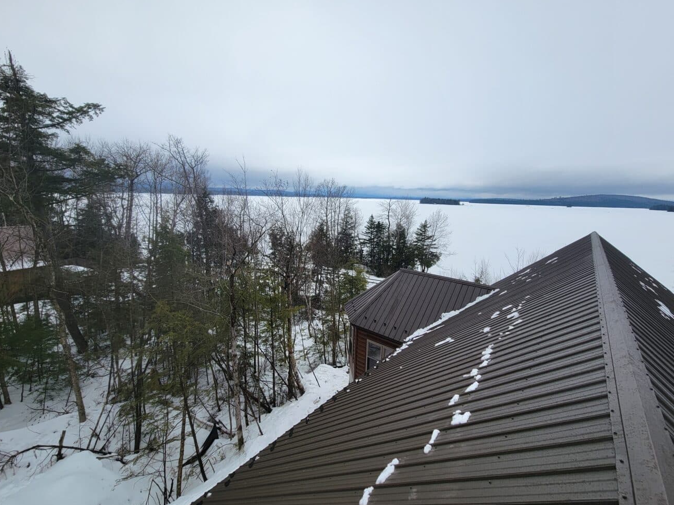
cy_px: 241
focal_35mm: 14
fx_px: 273
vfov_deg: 85.6
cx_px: 340
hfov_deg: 102.1
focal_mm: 2.2
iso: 50
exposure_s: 1/1737
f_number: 2.2
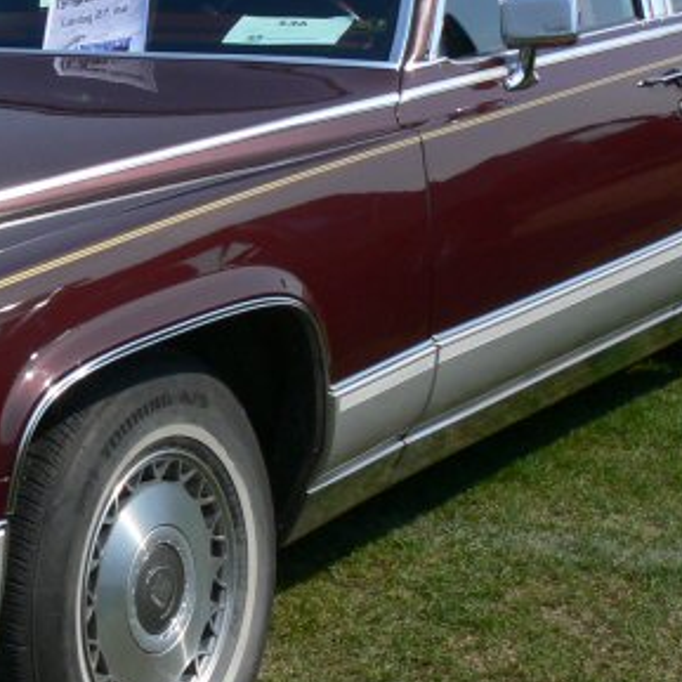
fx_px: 2586
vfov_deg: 15.0
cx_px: 26
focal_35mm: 116
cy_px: 219
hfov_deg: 14.8
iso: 80
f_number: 5.6
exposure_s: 1/400
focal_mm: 7.7
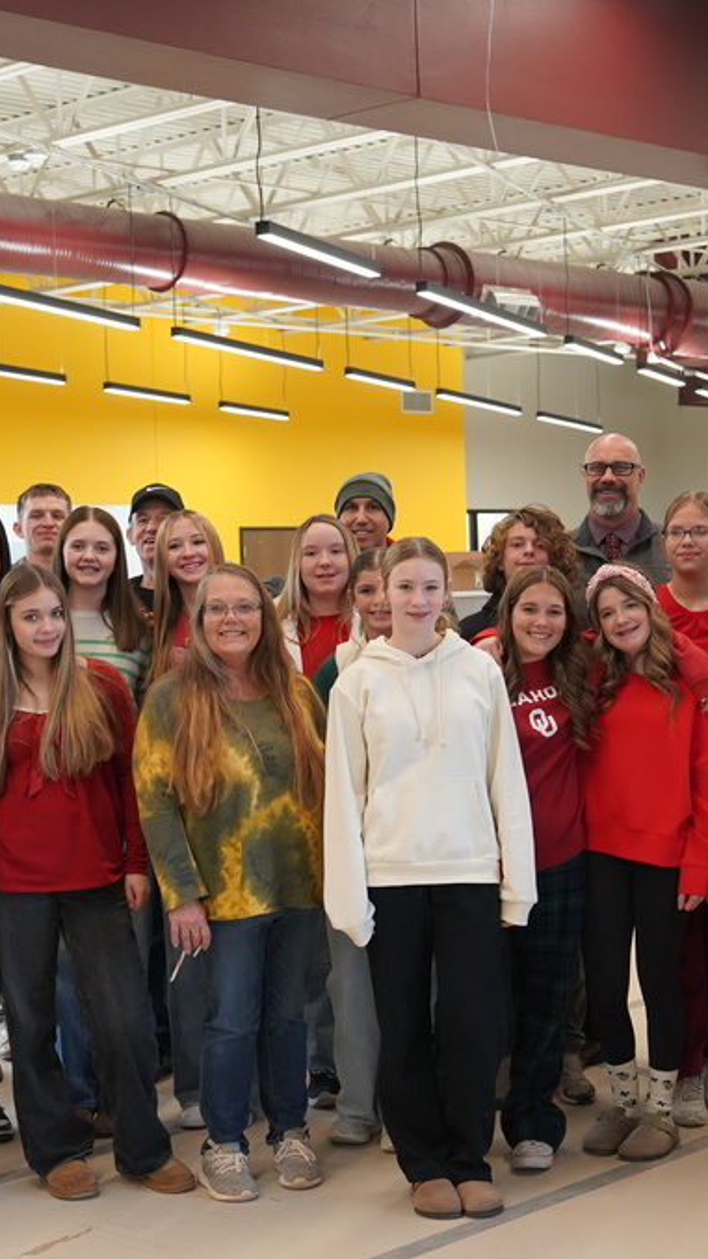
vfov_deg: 32.4
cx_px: 377
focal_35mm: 65
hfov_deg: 18.5
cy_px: 630
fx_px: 2169
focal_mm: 41
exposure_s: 1/160
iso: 3200
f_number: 4
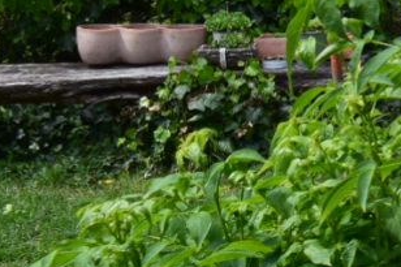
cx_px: 1048
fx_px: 2022
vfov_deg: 7.3
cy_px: -214
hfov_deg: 9.7
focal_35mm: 182
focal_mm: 23
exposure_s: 1/320
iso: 400
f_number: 10
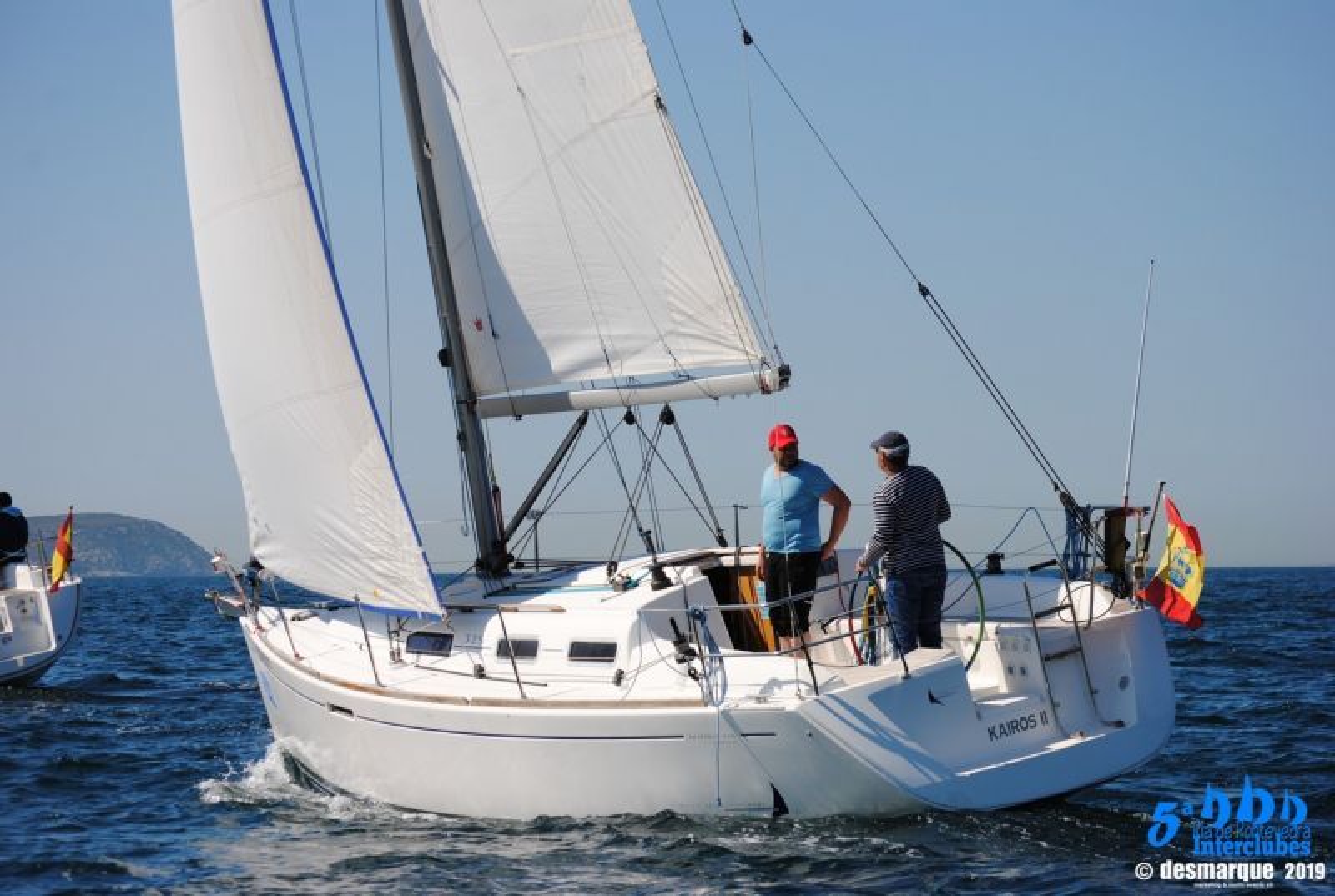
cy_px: 448
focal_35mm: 120
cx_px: 668
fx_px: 4459
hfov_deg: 17.0
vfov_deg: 11.5
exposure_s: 1/640
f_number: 6.3
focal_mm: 80
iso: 100
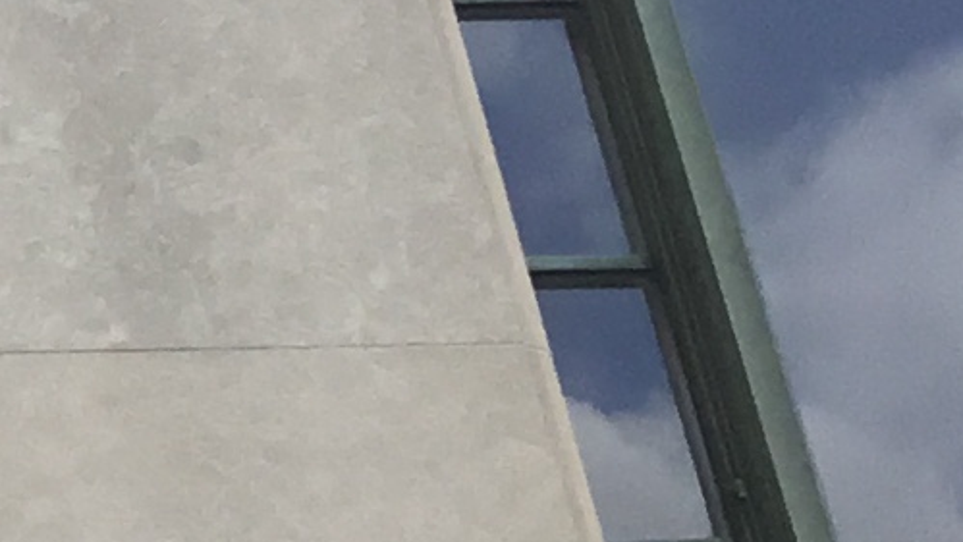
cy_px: -139
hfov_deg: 8.4
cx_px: -1760
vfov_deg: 5.5
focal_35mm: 221
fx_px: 5645
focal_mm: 3.3
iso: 25
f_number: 2.4
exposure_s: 1/374
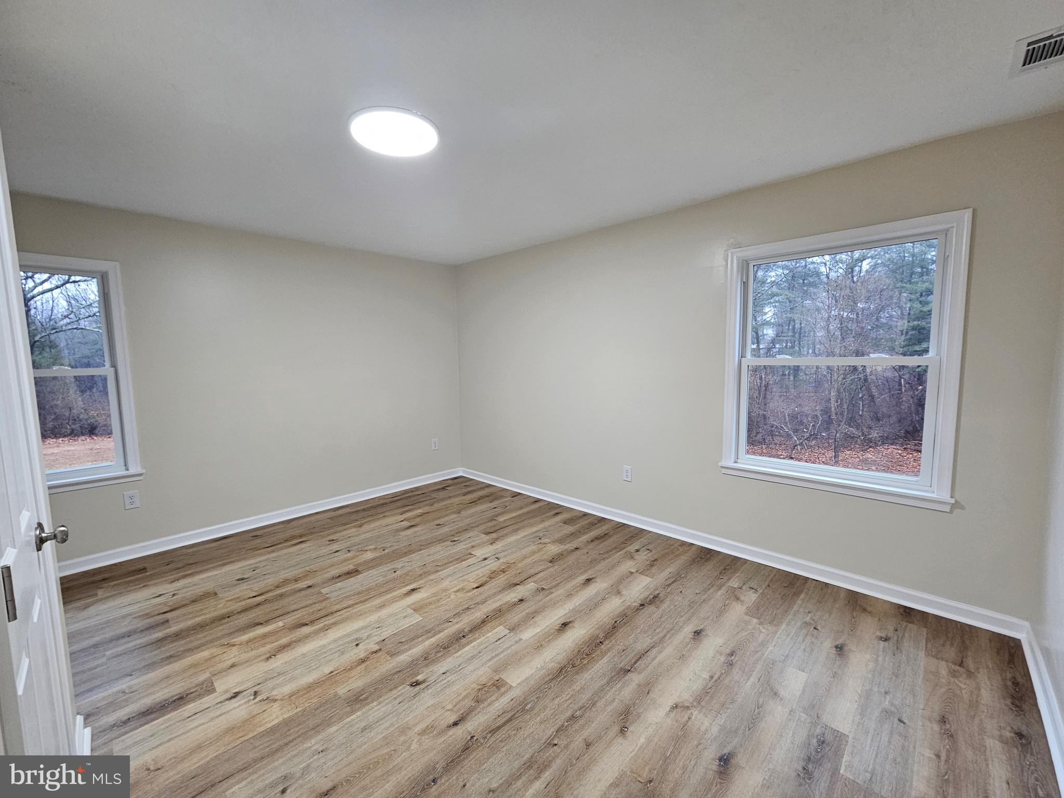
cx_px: 532
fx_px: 400
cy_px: 399
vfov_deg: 89.9
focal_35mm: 13
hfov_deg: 106.2
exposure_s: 1/60
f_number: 2.2
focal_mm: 2.2
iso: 200
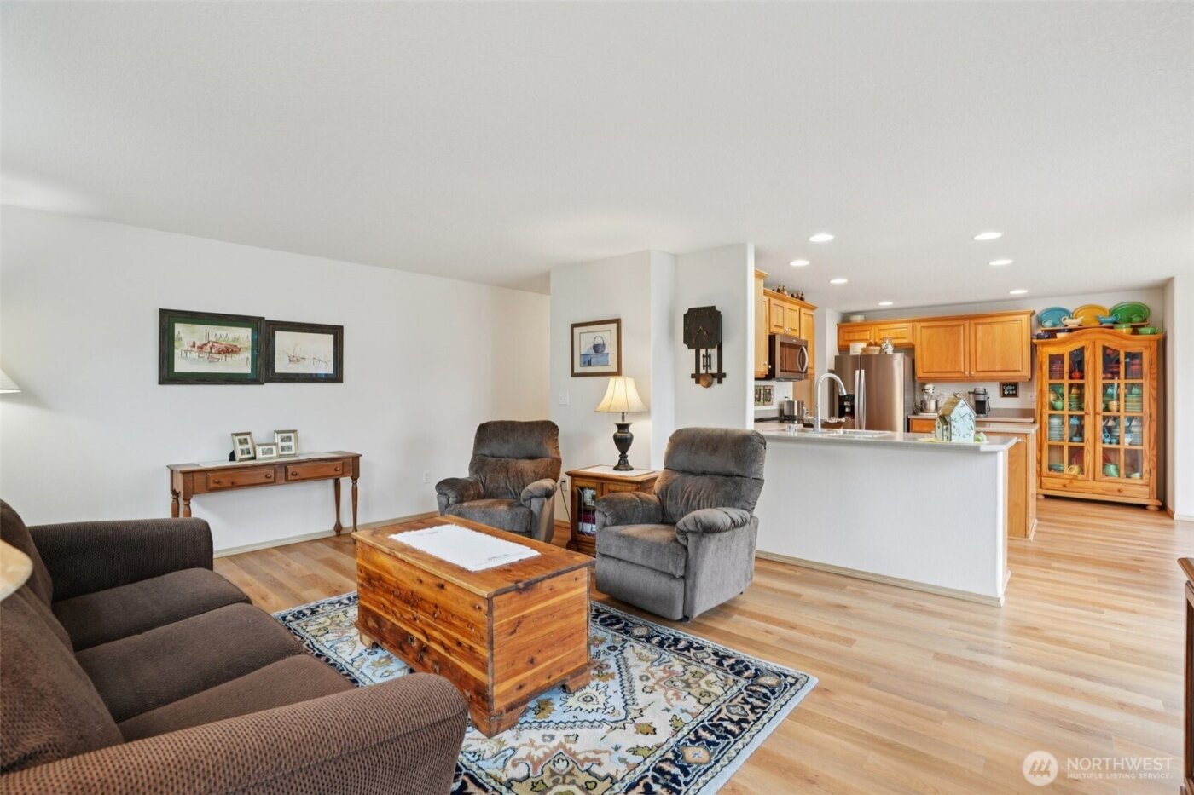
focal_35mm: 16
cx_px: 597
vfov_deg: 73.7
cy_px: 398
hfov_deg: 96.7
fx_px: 531
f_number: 8
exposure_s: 1/13
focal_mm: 16
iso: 400
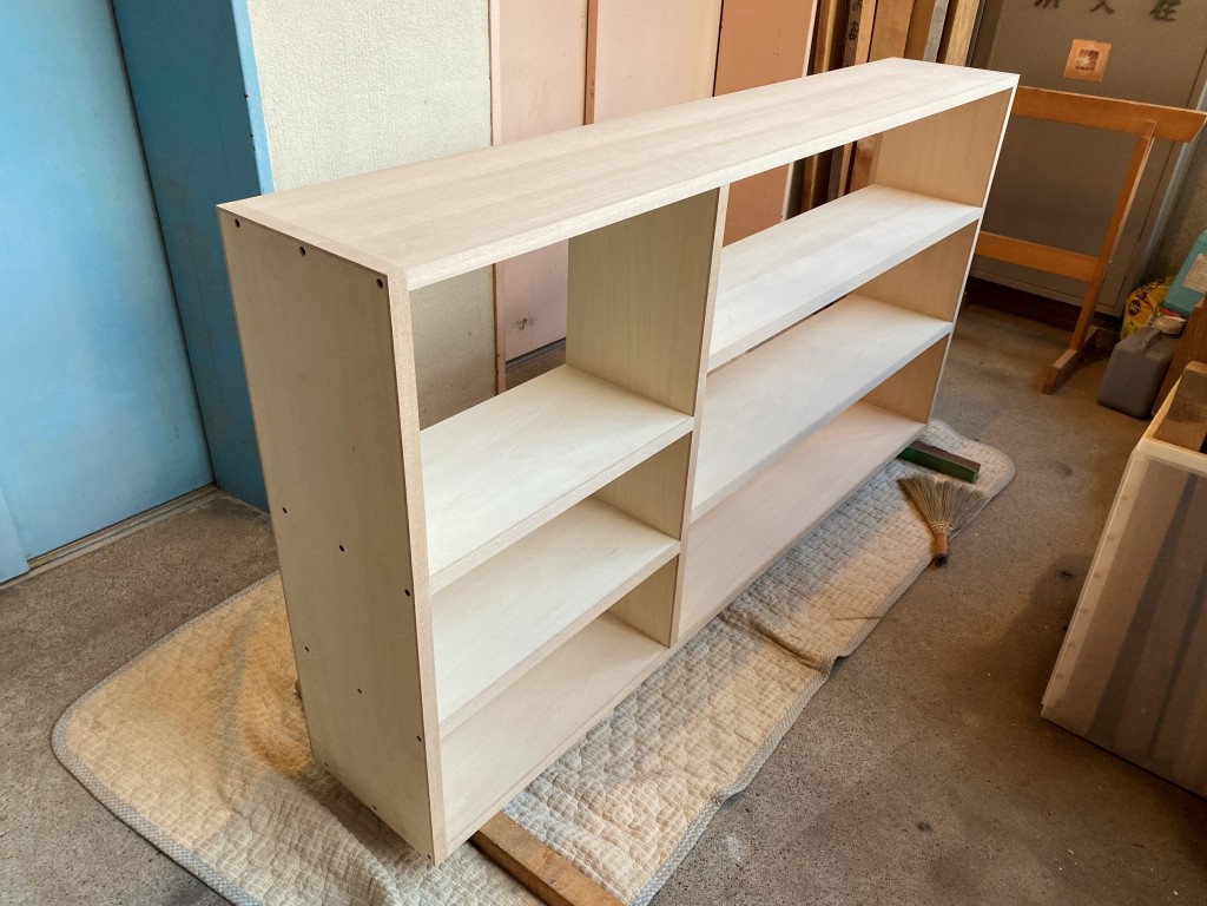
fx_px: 907
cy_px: 453
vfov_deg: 53.1
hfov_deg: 67.3
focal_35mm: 26
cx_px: 604
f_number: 1.8
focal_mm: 4.25
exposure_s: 1/122
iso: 100
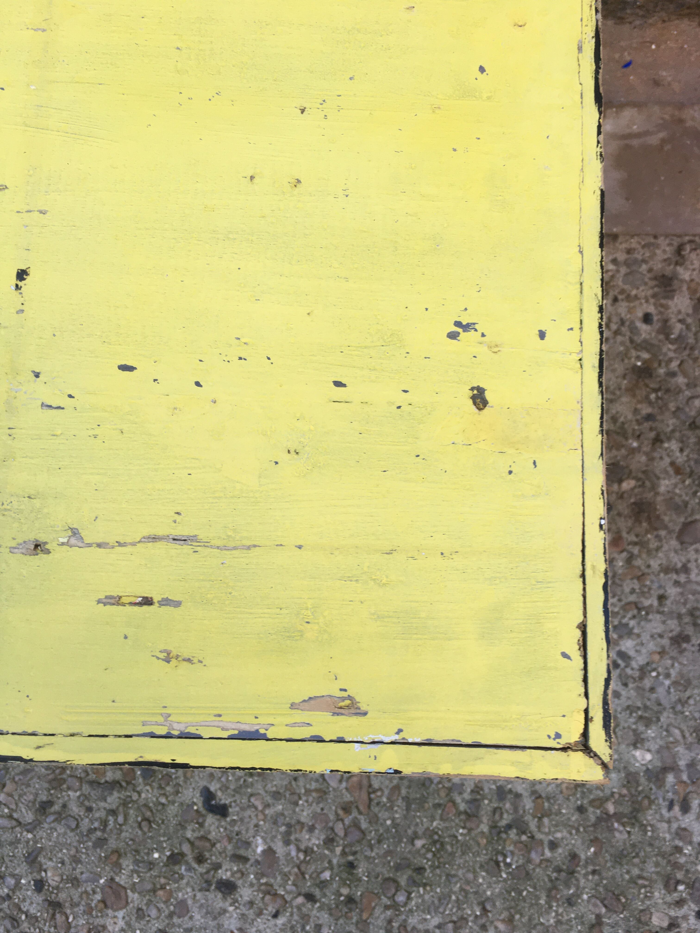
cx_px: 350
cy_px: 466
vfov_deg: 61.7
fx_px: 782
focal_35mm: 29
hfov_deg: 48.2
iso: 40
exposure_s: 1/100
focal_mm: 4.15
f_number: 2.2
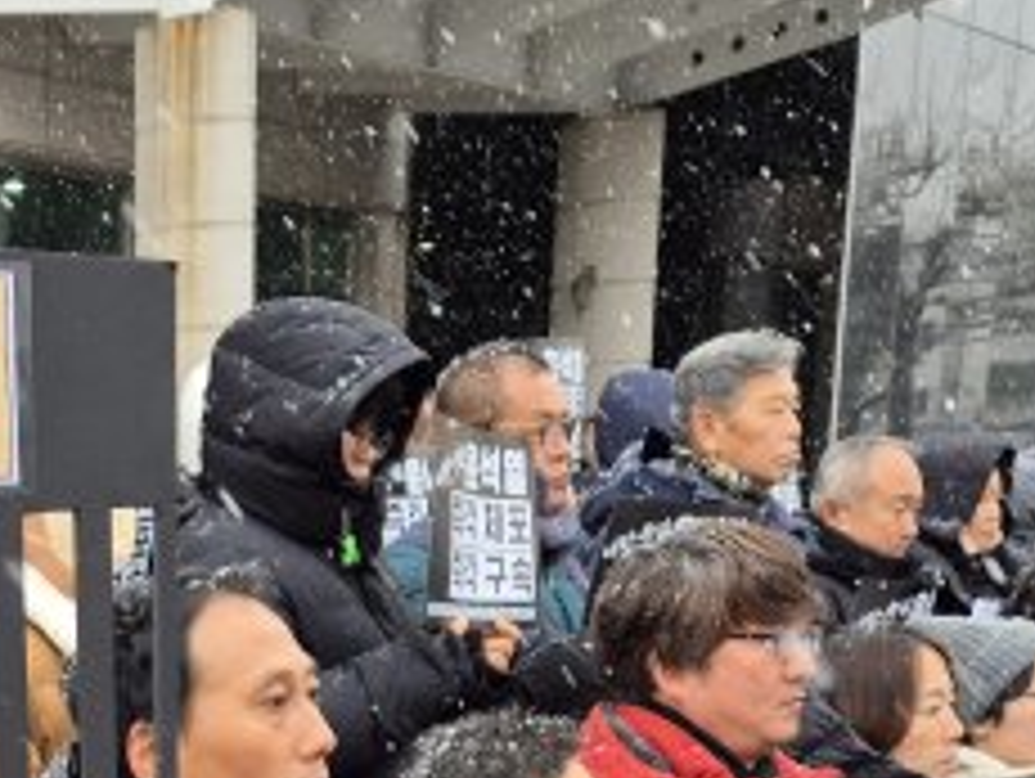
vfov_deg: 16.7
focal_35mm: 80
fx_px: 2394
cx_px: -45
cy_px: 1192
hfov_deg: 23.2
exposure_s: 1/180
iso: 32
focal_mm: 5.4
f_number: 1.8
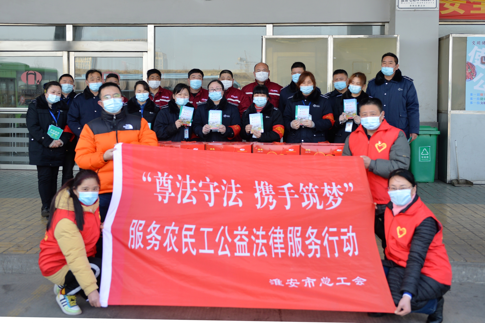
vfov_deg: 35.1
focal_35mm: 38
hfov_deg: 50.7
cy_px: 162
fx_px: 512
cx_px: 242
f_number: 3.2
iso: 400
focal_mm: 38
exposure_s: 1/640
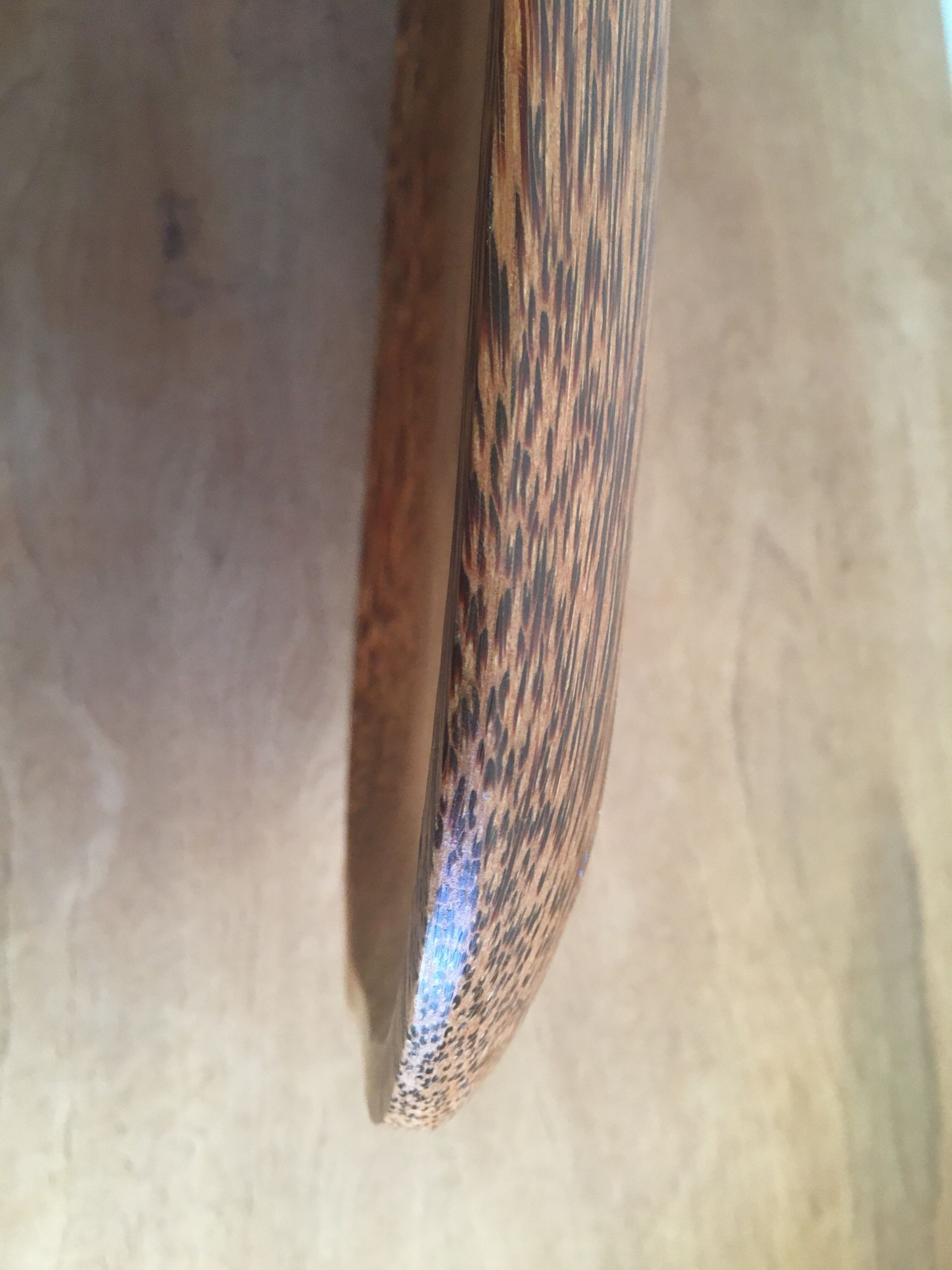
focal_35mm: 29
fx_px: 1063
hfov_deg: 48.2
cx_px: 476
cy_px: 635
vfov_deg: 61.7
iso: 200
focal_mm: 4.15
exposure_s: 1/33
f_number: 2.2
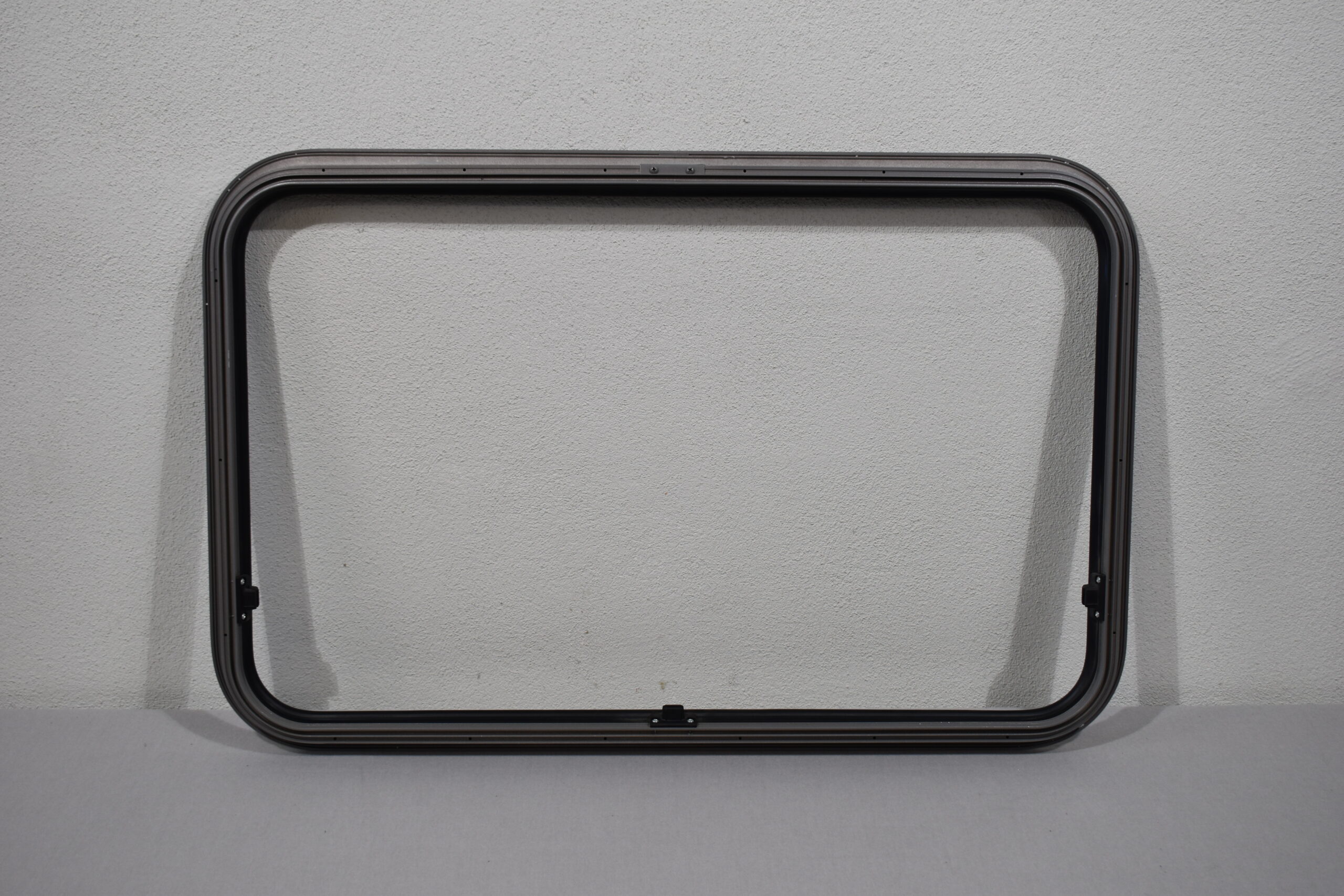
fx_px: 1624
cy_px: 448
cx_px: 672
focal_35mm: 44
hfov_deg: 45.0
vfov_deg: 30.9
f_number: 5.6
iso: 320
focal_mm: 29
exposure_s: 1/125
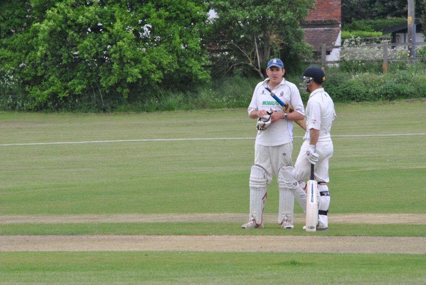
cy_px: 142
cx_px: 213
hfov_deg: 4.6
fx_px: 5331
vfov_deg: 3.1
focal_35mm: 450
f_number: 5.6
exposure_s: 1/80
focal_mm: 300
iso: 800
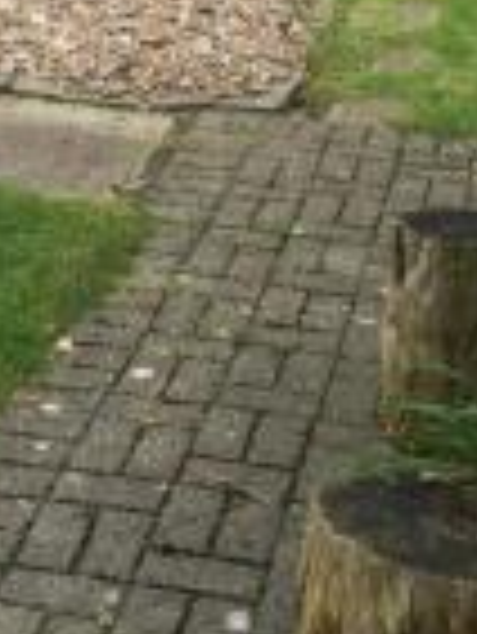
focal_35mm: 90
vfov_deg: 20.1
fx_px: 1651
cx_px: 108
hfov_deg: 16.3
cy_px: -169
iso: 25
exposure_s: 1/680
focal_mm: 4.15
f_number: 2.2
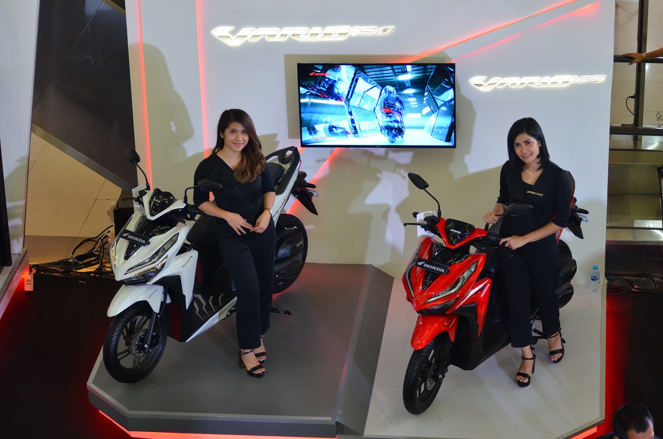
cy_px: 220
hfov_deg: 19.5
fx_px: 1930
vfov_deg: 13.0
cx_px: 332
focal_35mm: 105
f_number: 4.5
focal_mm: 70
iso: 800
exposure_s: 1/30
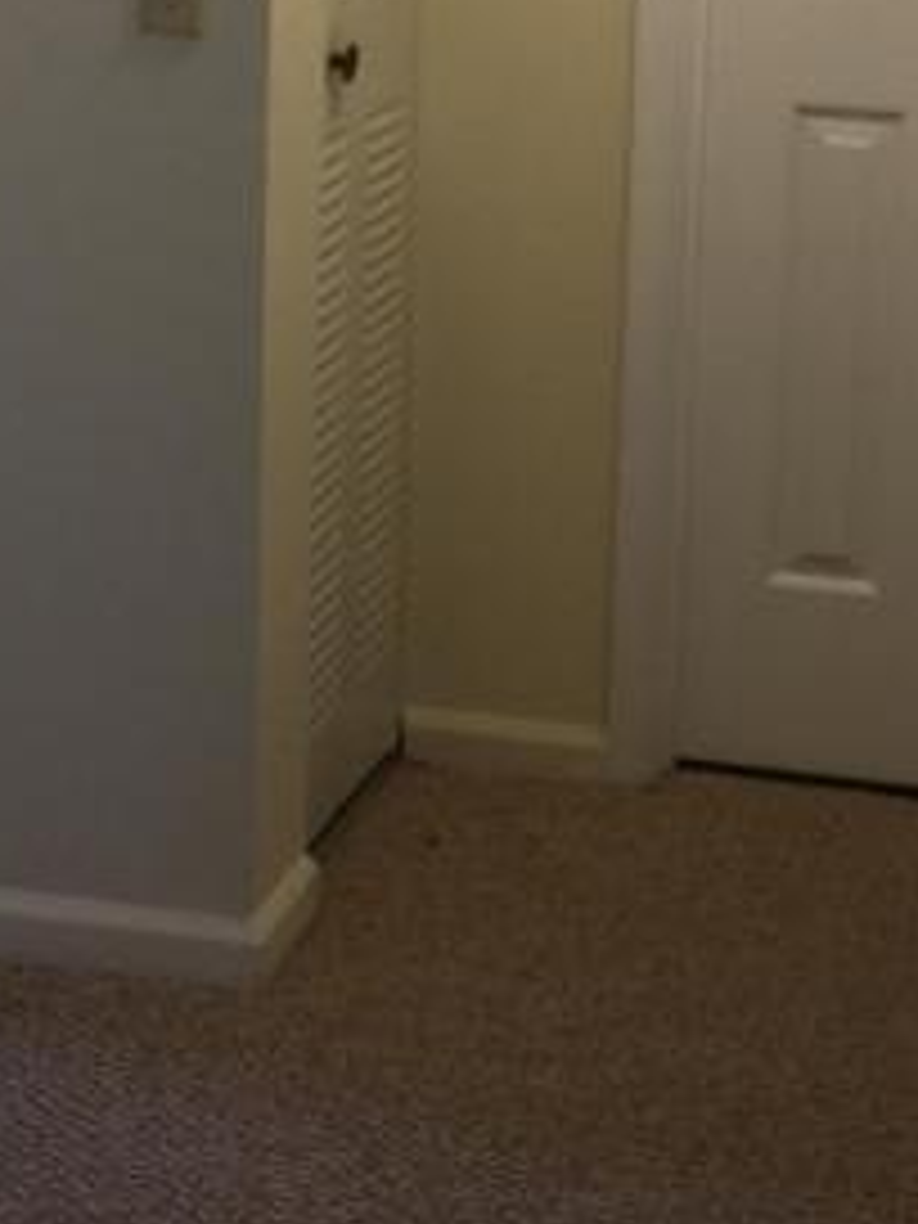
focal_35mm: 82
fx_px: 2899
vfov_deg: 23.4
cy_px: 184
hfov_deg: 18.0
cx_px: 526
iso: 40
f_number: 2.2
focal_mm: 4.15
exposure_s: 1/15
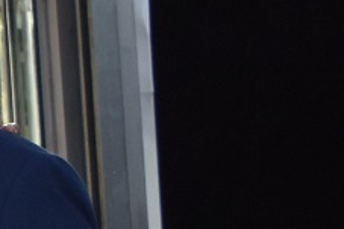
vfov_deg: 4.4
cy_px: 243
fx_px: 2950
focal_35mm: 309
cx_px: -727
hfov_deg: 6.1
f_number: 5
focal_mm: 26
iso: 800
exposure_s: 1/100
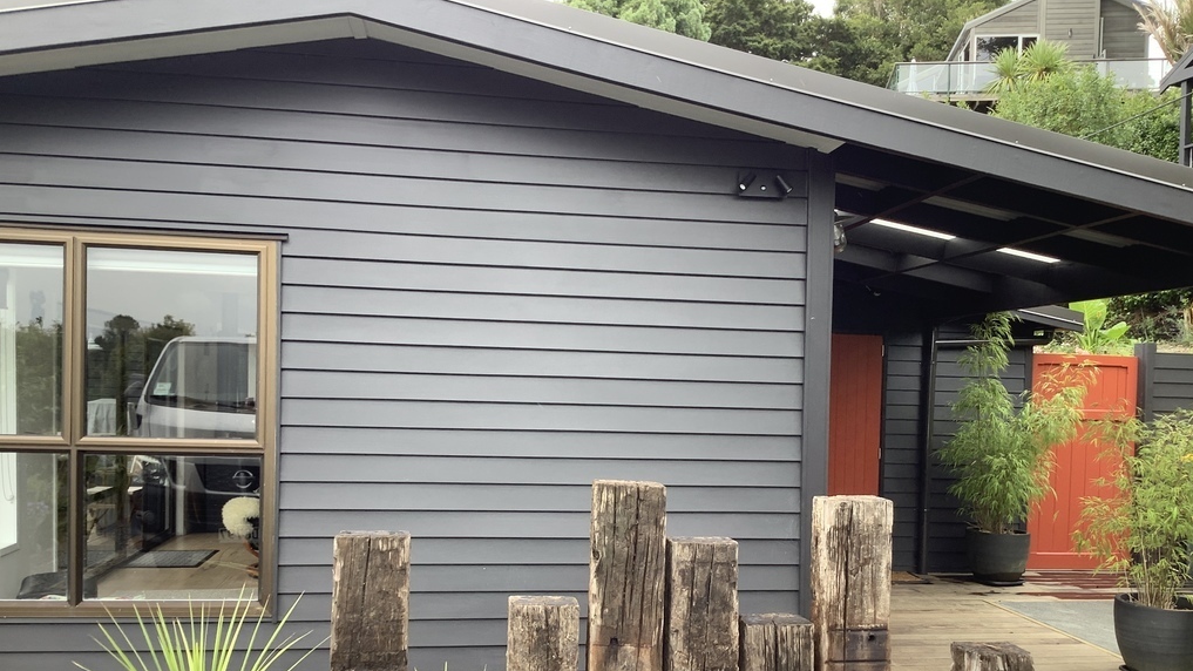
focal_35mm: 34
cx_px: 599
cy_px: 431
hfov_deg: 58.0
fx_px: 1076
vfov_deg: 34.4
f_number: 2.4
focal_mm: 3.3
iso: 25
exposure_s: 1/120
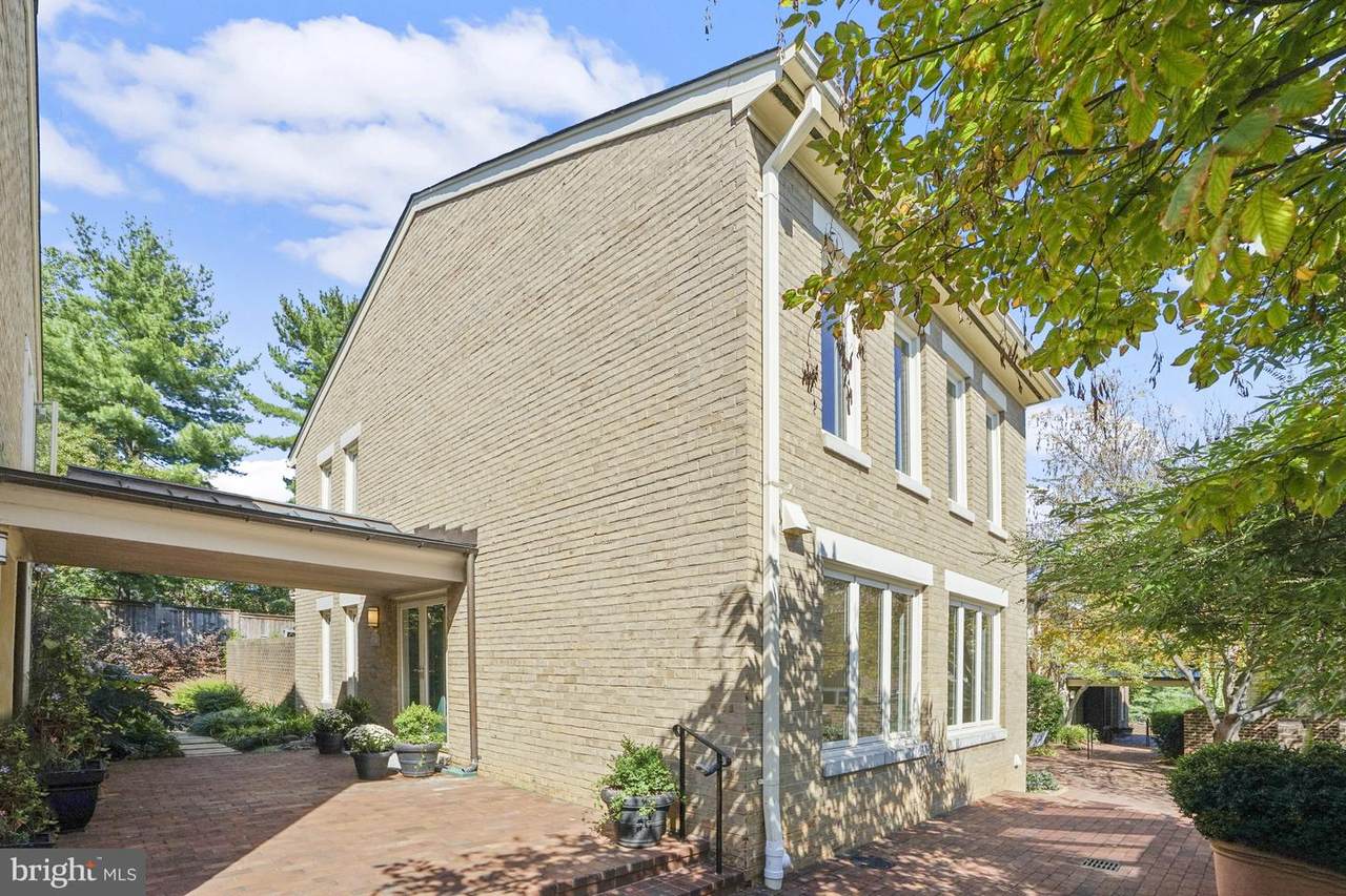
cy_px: 448
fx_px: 598
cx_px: 673
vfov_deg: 73.7
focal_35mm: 16
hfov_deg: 96.7
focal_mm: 16
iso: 640
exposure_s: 1/1600
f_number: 8
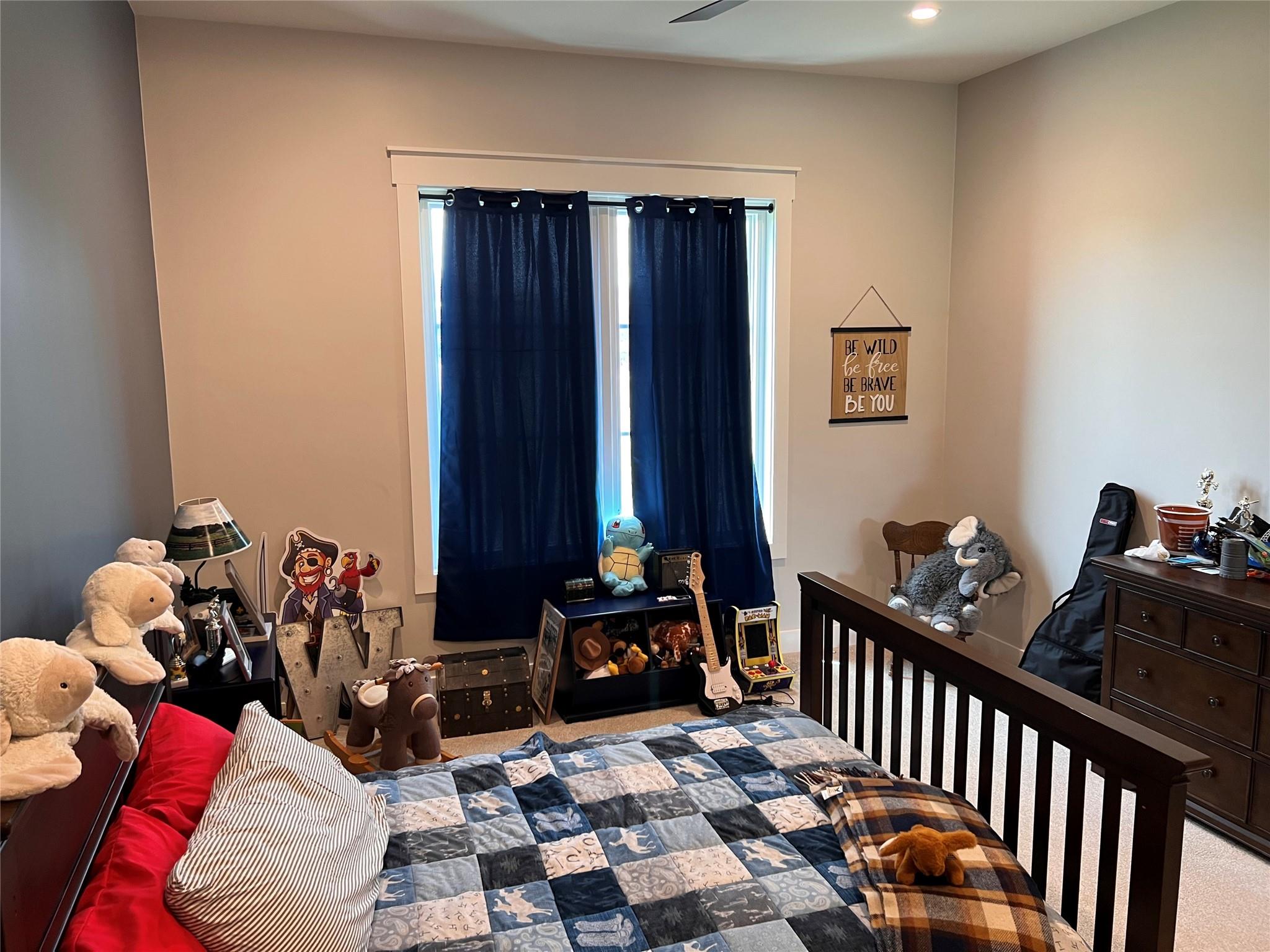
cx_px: 635
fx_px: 954
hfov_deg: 67.3
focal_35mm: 26
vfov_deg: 53.1
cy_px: 476
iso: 125
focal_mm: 5.7
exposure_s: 1/60
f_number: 1.5
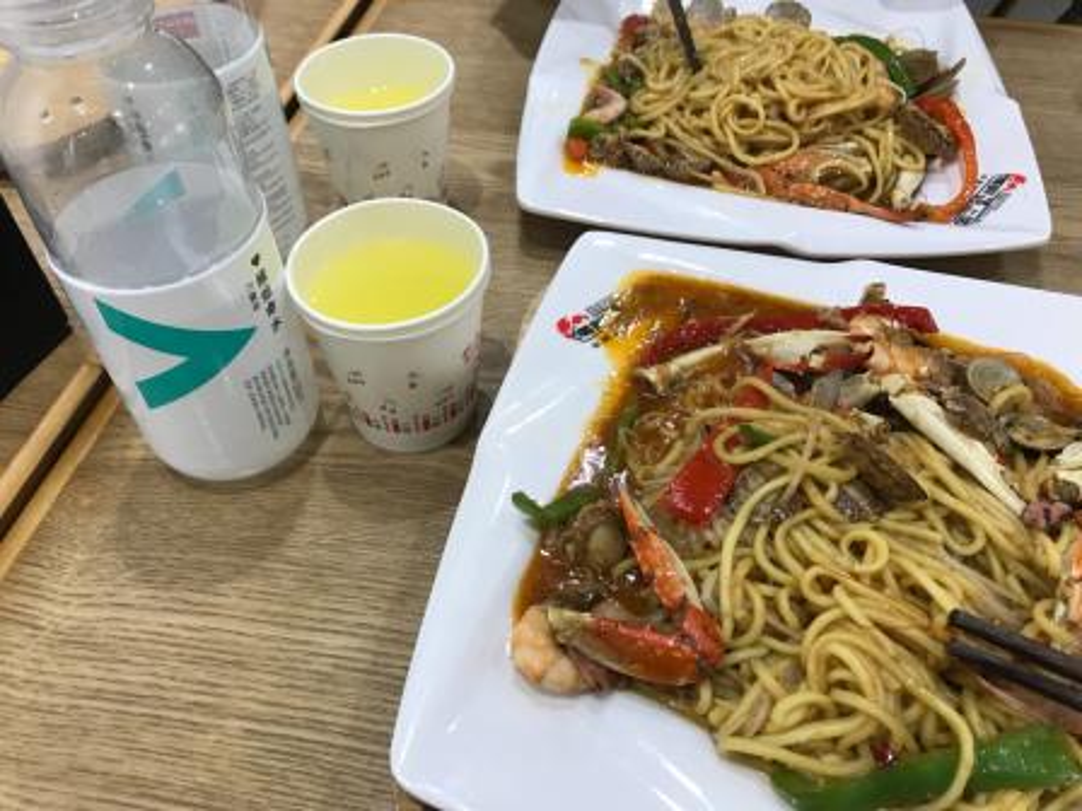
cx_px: 541
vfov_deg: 49.7
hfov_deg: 63.4
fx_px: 875
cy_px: 406
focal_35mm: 28
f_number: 1.8
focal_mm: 3.99
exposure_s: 1/33
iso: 25
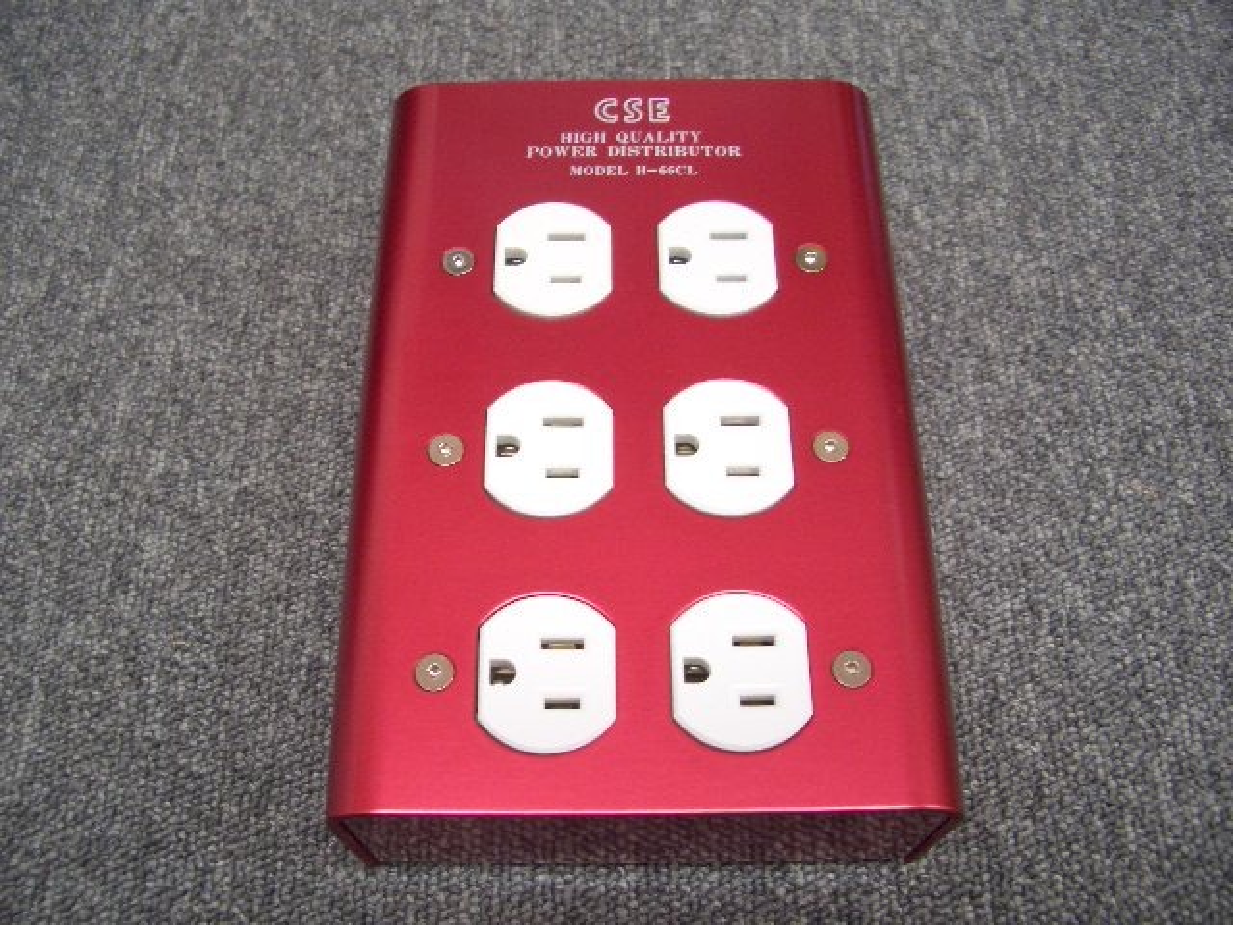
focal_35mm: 35
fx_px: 1247
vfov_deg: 40.7
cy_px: 462
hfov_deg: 52.6
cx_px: 616
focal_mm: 5.8
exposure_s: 1/25
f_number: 2.6
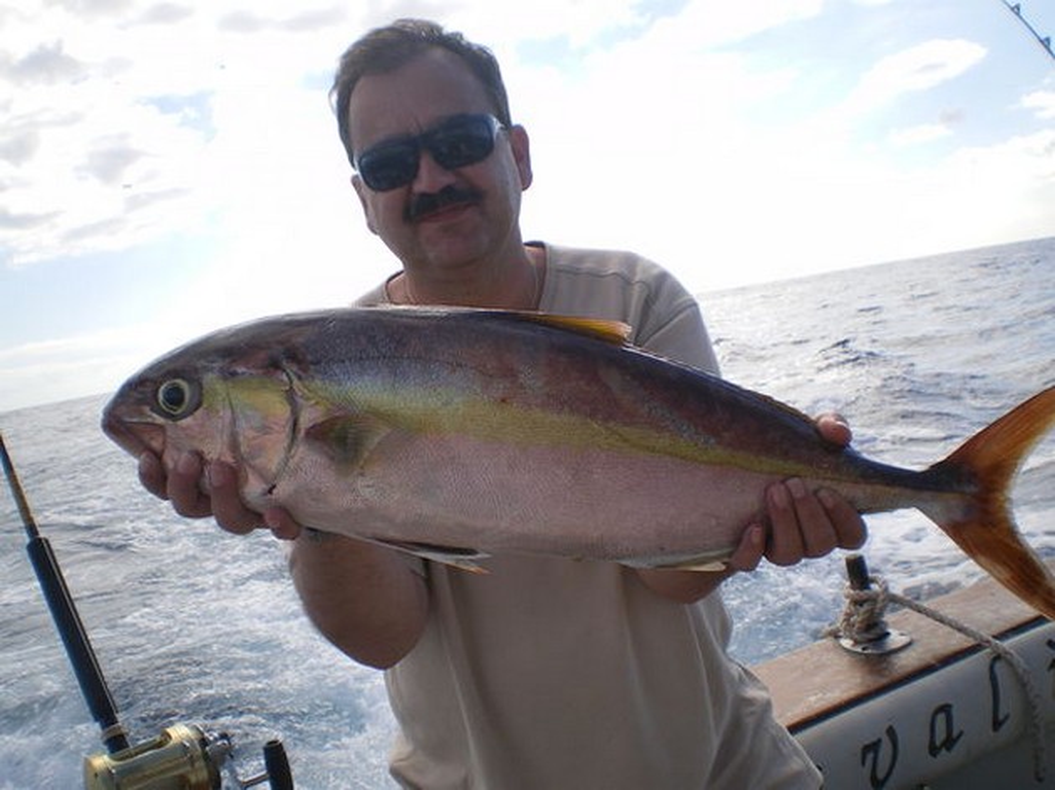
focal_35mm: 36
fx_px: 1097
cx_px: 528
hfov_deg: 51.4
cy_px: 395
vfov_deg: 39.6
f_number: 4.6
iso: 50
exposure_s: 1/400
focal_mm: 6.3
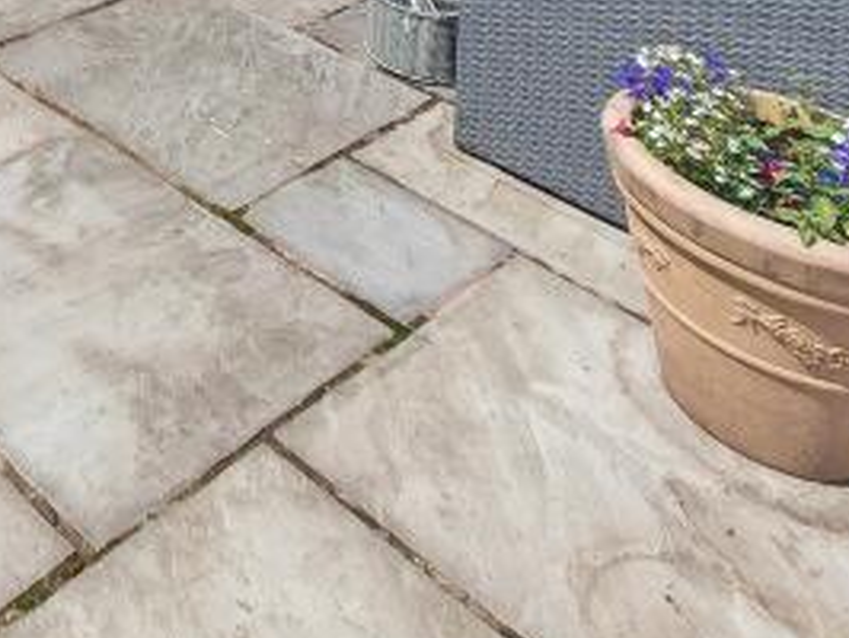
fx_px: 1227
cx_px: -172
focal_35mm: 50
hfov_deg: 31.8
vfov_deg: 20.8
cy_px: -494
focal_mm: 1.82
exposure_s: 1/1000
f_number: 2
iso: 50
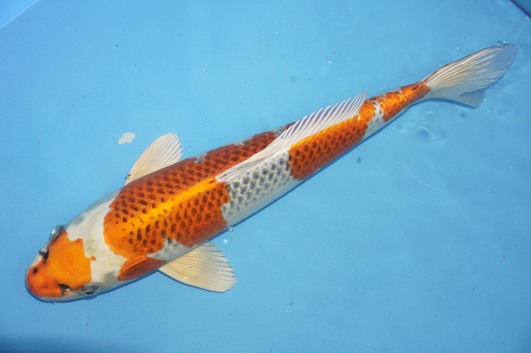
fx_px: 796
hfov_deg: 36.9
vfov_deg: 25.0
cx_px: 266
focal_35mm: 54
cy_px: 176
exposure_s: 1/160
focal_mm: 36
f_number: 4.5
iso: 1000
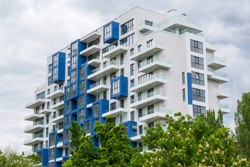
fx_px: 542
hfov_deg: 26.0
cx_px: 125
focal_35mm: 78
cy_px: 84
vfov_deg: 17.5
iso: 100
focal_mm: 52
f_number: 8
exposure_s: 1/250
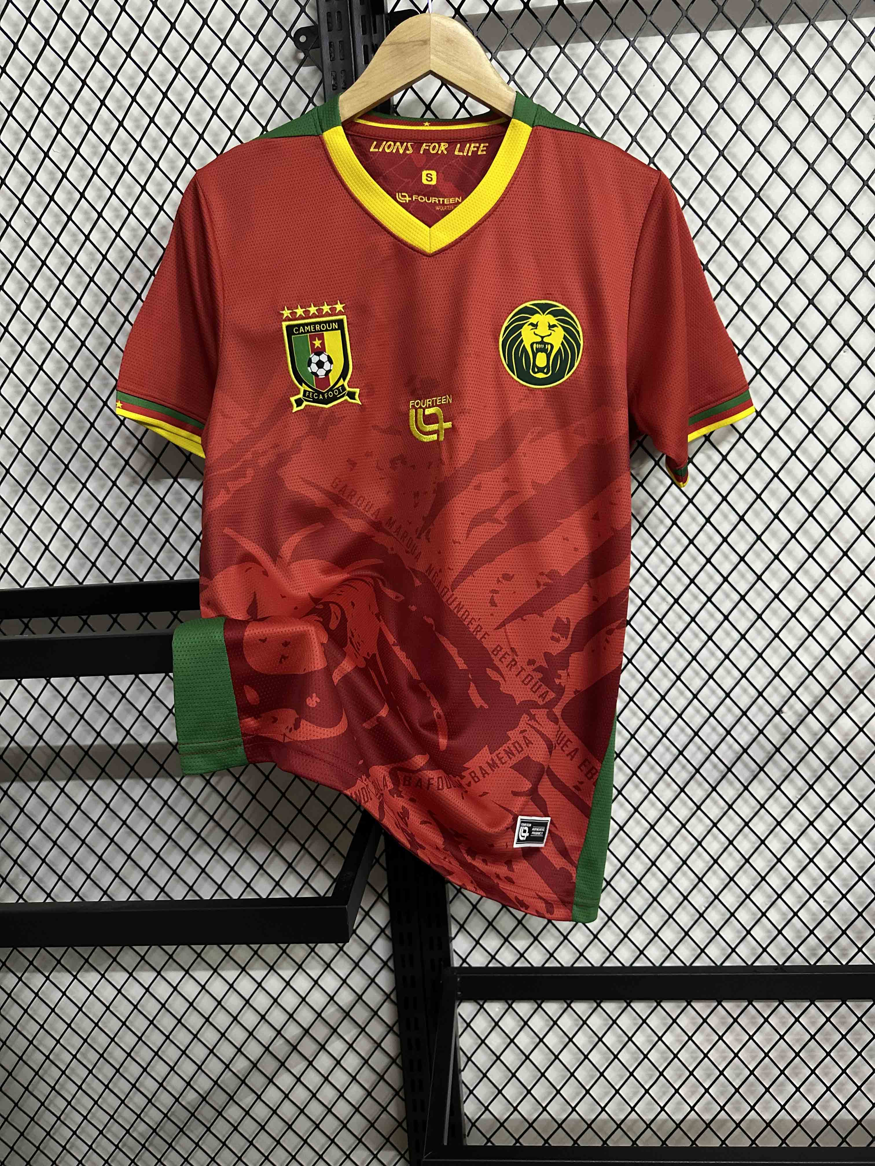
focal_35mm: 24
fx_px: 809
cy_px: 583
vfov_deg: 71.6
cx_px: 438
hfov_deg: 56.8
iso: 500
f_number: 1.78
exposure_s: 1/50
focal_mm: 6.86
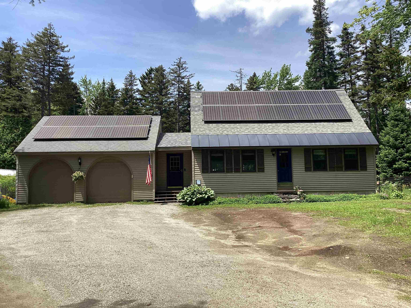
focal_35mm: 31
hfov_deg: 58.4
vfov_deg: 45.4
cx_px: 206
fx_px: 368
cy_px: 154
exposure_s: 1/791
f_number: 2.4
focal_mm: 3.3
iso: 25
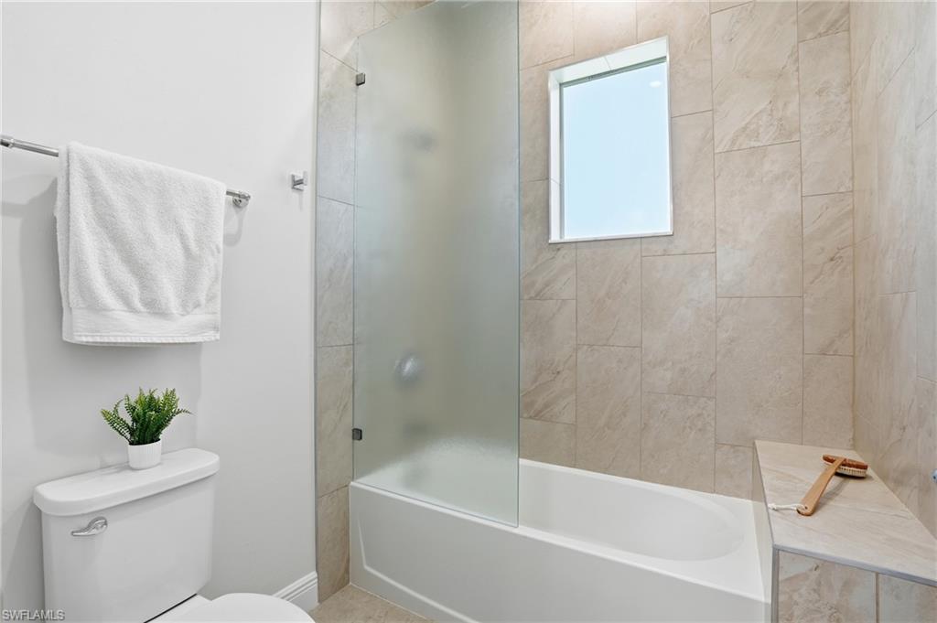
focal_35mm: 16
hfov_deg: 96.8
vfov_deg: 73.7
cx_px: 468
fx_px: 416
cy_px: 312
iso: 400
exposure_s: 1/250
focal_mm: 16
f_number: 9
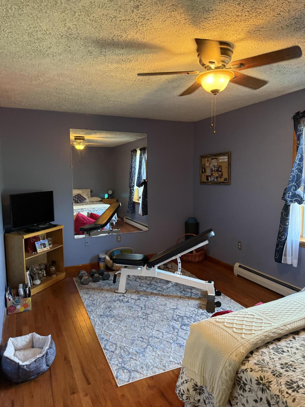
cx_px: 152
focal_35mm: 24
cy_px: 204
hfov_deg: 56.8
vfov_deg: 71.6
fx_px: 282
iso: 640
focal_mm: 6.76
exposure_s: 1/60
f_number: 1.78
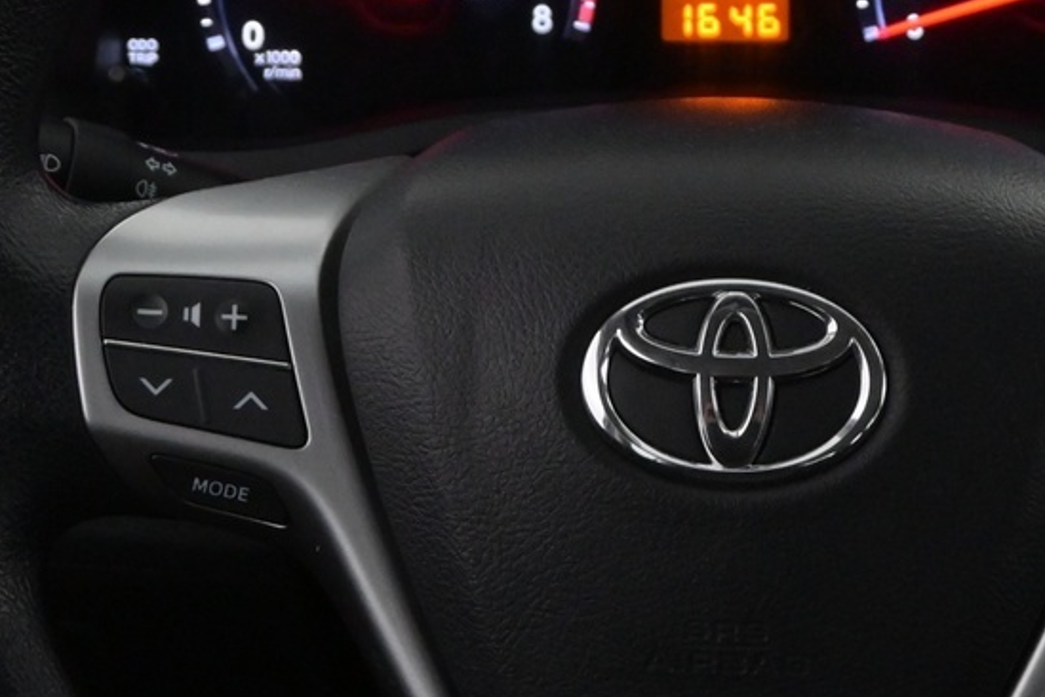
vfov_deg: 11.1
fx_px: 3599
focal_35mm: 124
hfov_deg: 16.5
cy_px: 411
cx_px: 737
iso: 2500
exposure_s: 1/80
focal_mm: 28
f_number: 4.5
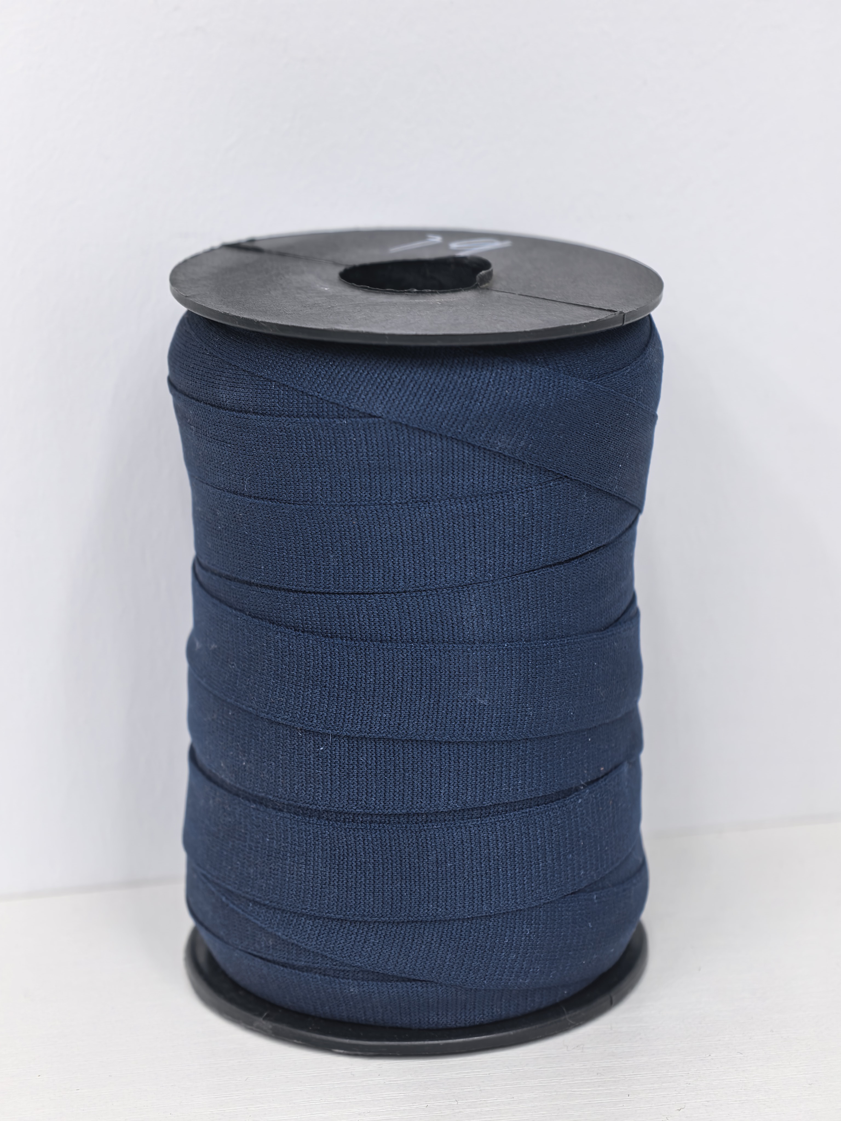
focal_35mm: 89
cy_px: 560
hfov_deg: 16.6
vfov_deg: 22.0
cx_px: 420
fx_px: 2883
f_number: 2.4
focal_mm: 24.13
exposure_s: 1/100
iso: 160
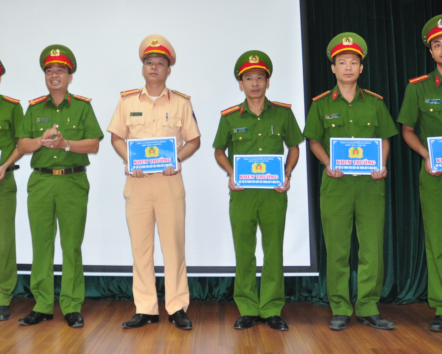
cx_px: 105
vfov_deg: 31.2
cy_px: 111
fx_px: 628
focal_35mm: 48
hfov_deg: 37.7
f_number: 3.5
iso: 800
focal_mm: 18
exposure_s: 1/60
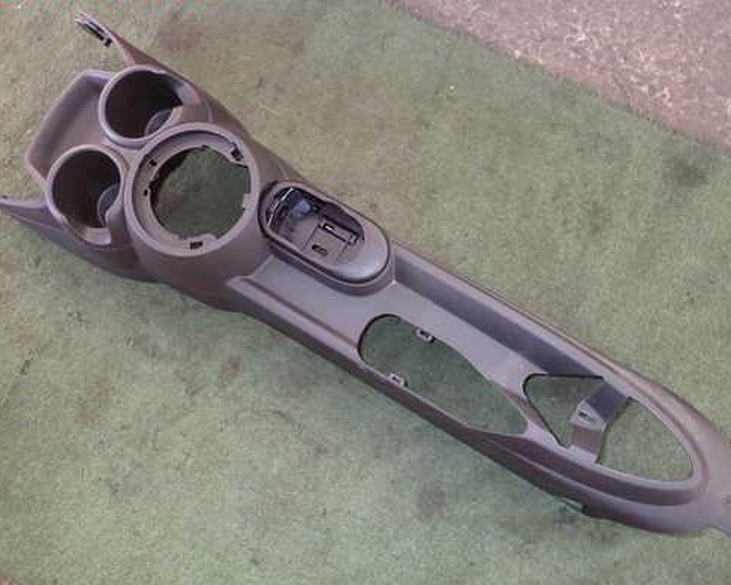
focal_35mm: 30
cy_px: 302
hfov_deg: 58.7
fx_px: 649
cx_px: 392
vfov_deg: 48.5
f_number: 2
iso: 200
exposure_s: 1/60
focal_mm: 4.5
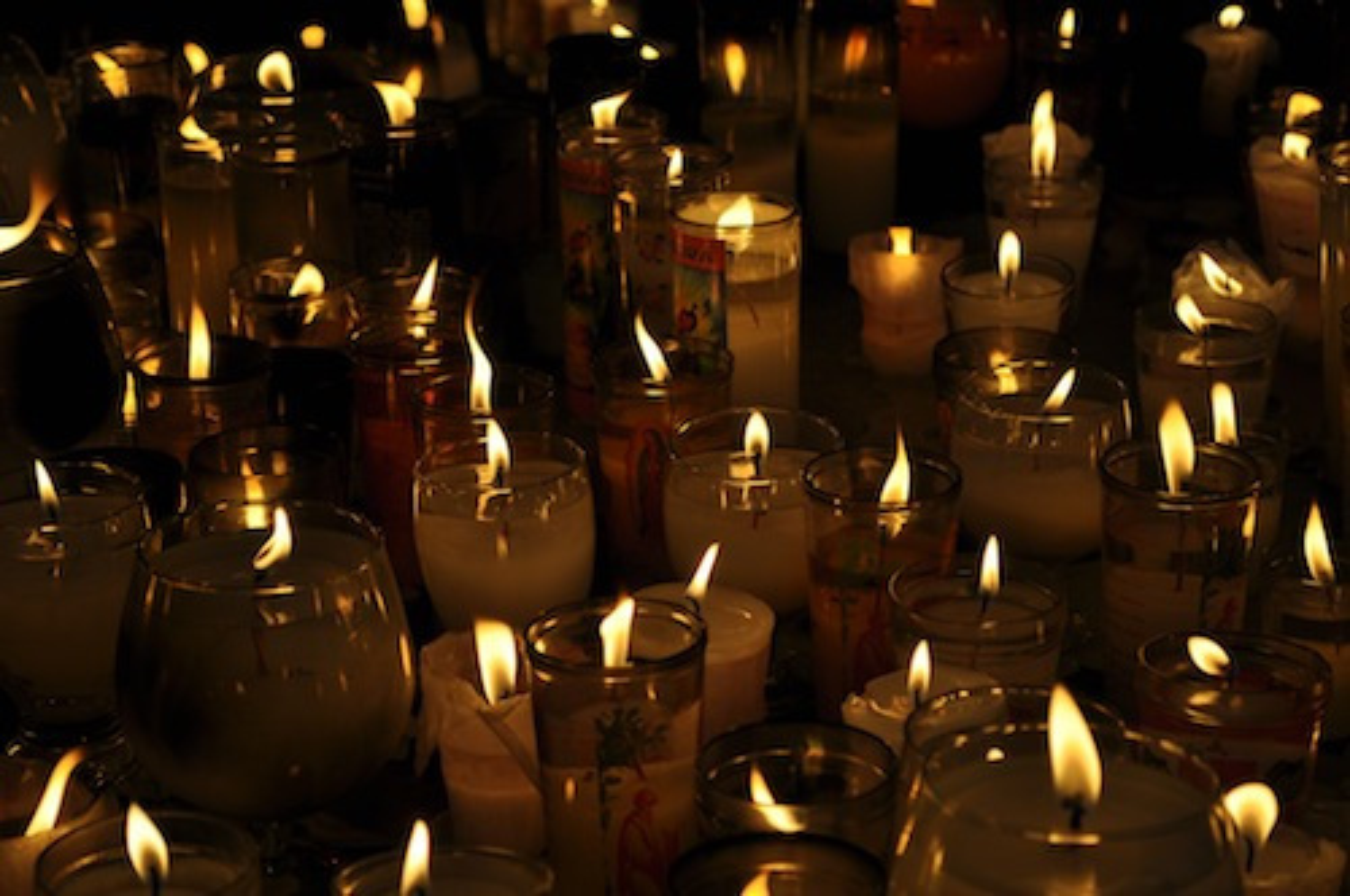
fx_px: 2696
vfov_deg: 18.9
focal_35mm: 72
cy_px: 448
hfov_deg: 28.1
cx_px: 675
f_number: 5.6
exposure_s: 1/125
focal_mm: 48
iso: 200
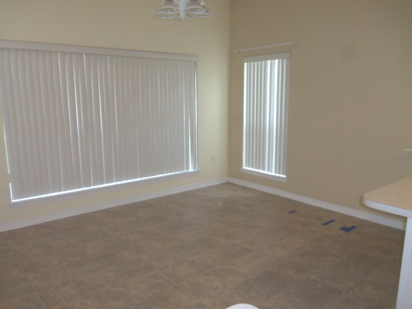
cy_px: 154
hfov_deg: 63.4
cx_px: 206
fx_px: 333
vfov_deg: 49.7
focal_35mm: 28
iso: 200
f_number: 3.9
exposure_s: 1/30
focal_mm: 5.1
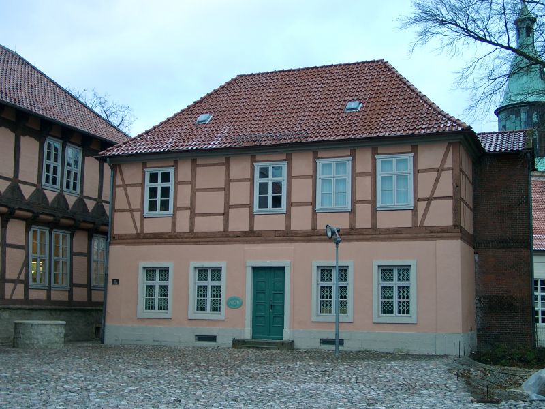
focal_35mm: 47
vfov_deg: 30.9
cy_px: 204
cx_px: 272
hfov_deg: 40.4
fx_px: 740
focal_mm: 9.82
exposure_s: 1/42.7
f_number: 2
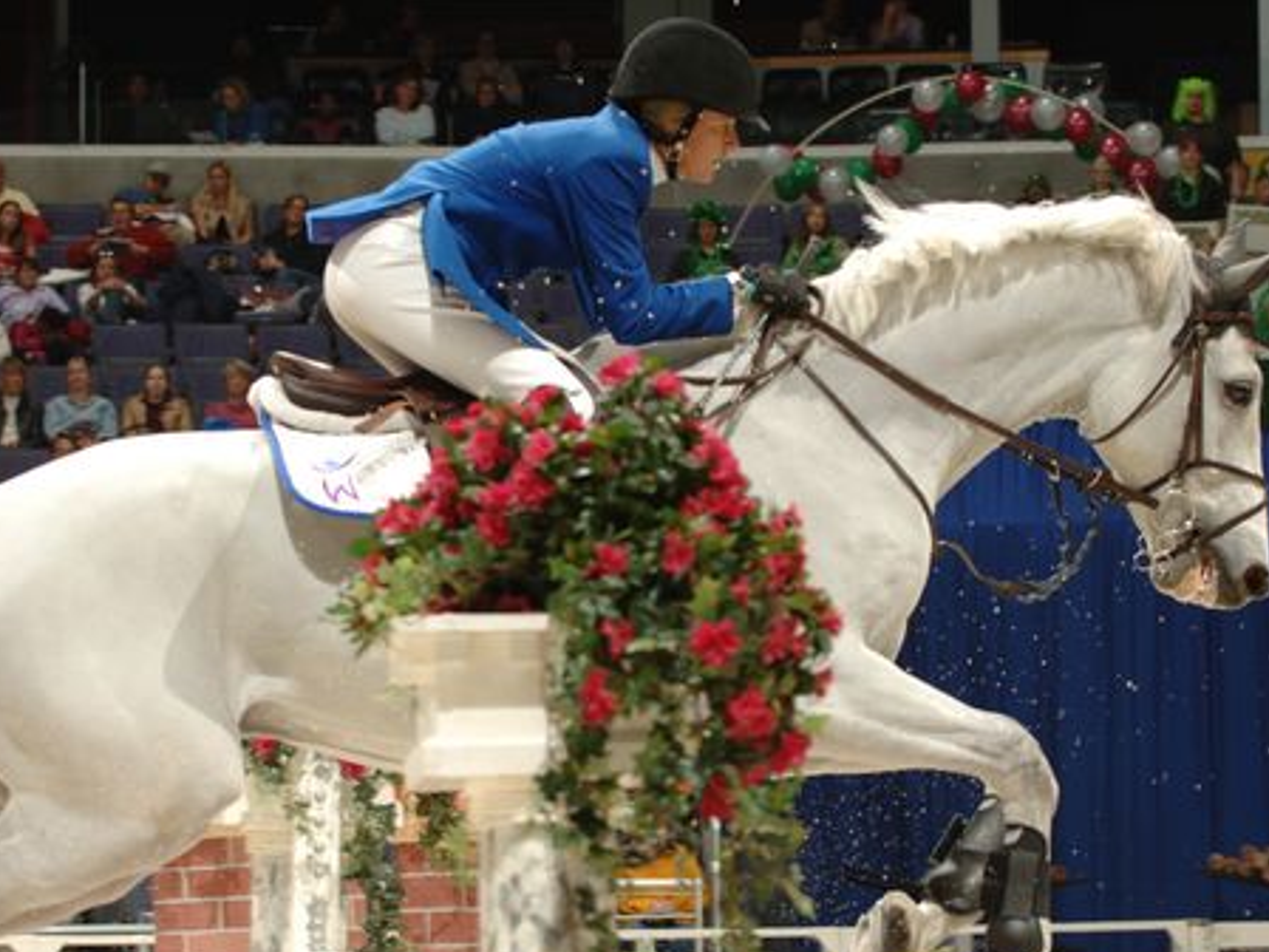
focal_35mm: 177
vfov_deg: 8.4
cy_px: 596
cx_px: 567
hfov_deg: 11.2
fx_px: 6489
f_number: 5.6
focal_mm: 86
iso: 200
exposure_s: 1/250
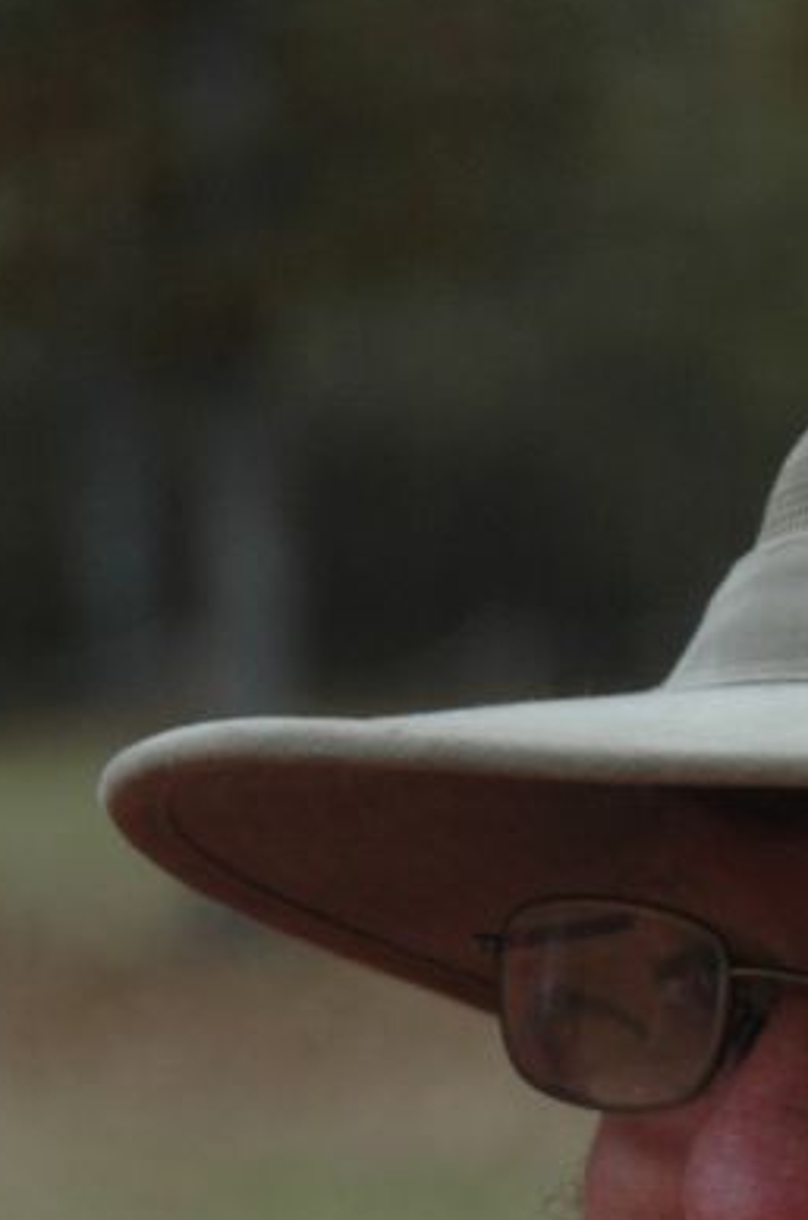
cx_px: 924
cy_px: 1487
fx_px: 12725
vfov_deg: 5.5
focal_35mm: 376
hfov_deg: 3.6
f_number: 5.3
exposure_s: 1/60
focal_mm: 95
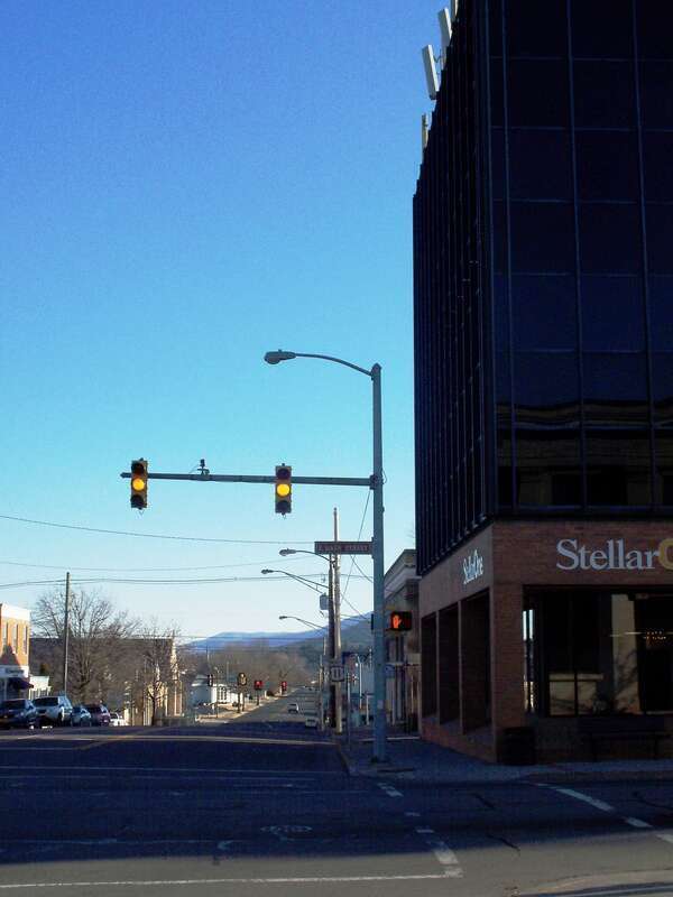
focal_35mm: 52
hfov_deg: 28.0
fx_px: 1348
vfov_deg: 36.8
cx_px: 336
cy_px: 448
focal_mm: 9.3
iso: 80
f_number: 6
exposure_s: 1/500
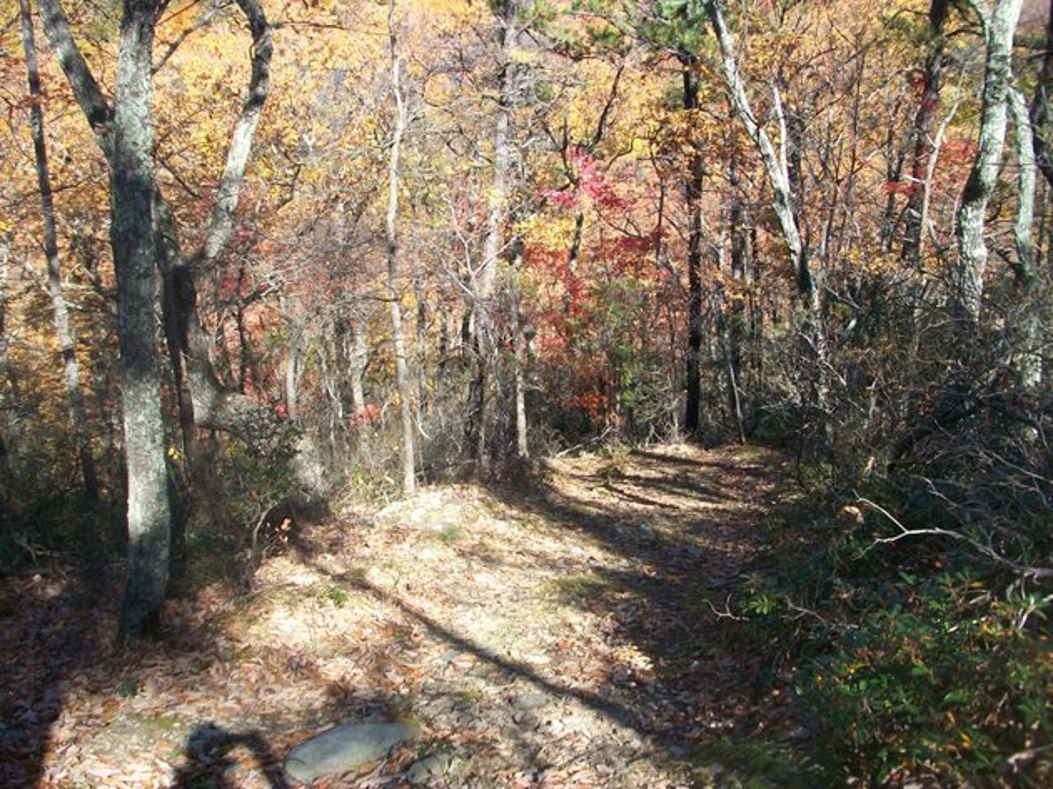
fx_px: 1034
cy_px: 394
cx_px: 526
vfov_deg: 41.8
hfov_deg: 54.0
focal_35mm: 34
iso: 80
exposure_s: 1/400
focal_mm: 5.7
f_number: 2.8
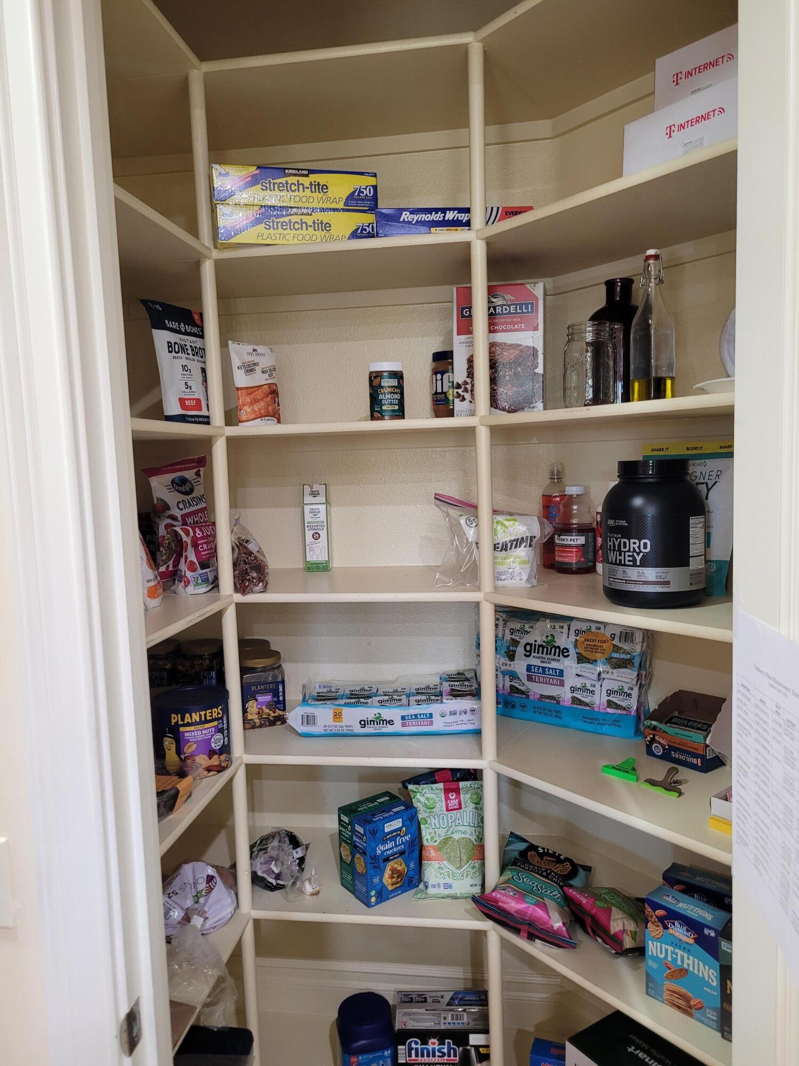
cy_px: 533
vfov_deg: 67.3
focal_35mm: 26
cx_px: 400
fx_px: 800
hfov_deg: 53.1
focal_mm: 5.4
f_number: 1.8
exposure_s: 1/40
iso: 200
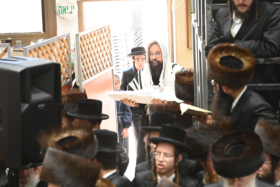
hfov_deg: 10.3
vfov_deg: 6.9
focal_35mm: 200
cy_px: 94
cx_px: 140
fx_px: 1555
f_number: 8
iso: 5000
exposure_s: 1/125
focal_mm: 200
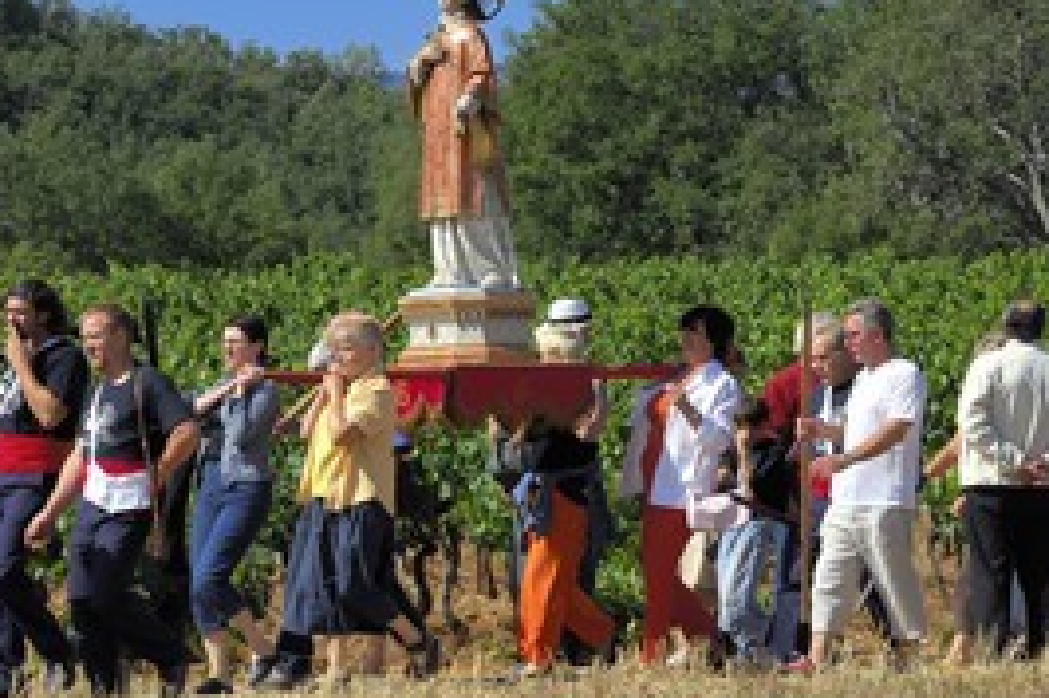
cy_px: 323
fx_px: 8299
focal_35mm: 285
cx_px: 459
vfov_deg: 4.8
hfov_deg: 7.2
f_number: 9
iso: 100
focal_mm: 120
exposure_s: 1/250
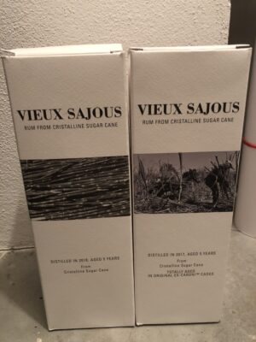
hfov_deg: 49.7
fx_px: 276
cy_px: 171
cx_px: 128
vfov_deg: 63.4
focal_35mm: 28
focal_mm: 3.99
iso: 100
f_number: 1.8
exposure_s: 1/6
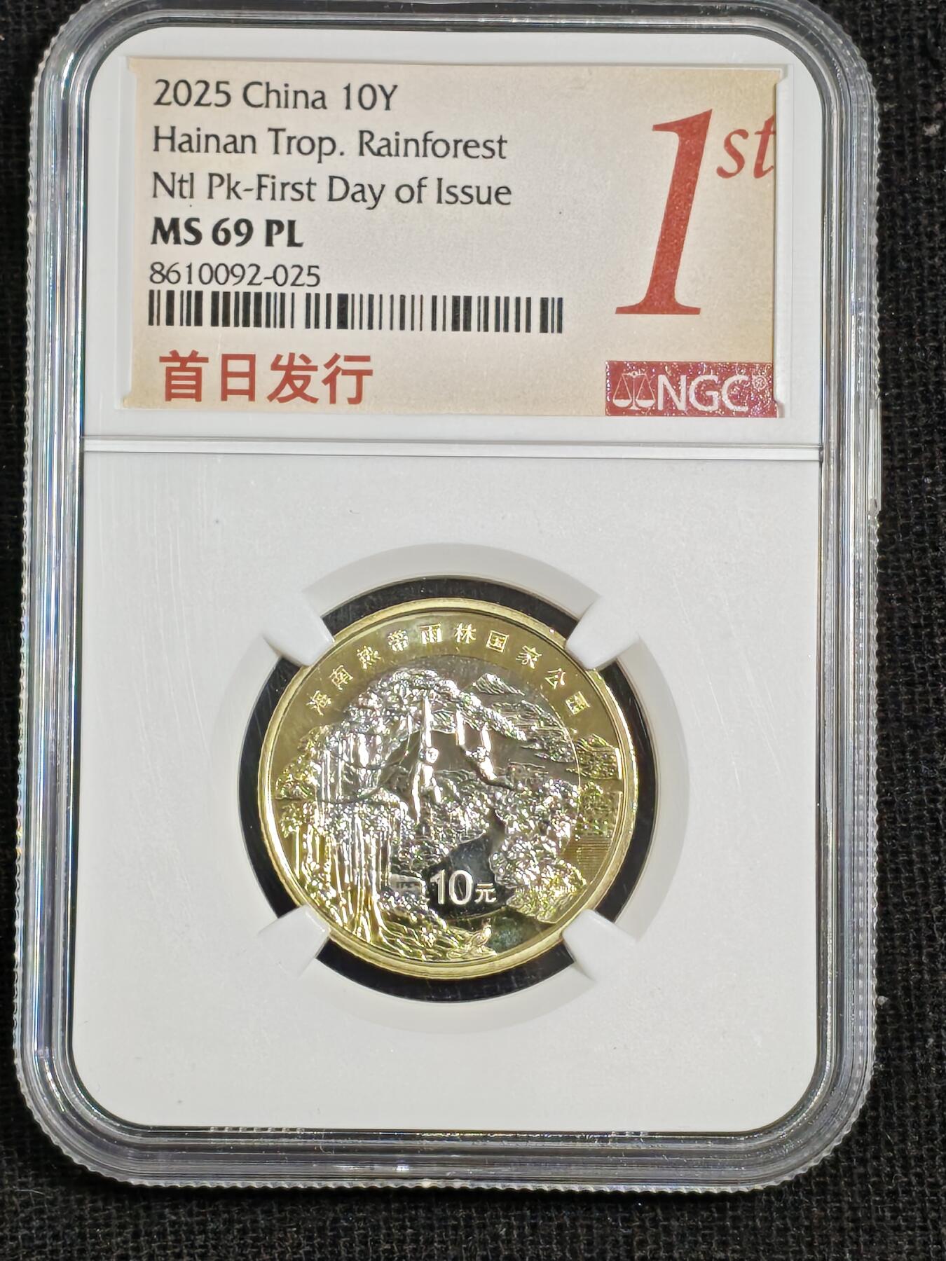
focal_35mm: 120
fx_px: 4373
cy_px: 630
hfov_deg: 12.3
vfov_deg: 16.4
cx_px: 473
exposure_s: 1/810
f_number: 1.5
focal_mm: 4.94
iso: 50
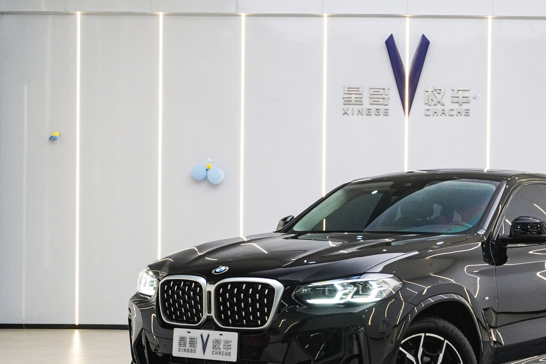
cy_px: 257
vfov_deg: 18.4
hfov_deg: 27.1
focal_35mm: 74
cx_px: 404
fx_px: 1120
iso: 1000
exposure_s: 1/80
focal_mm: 29
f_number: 6.3
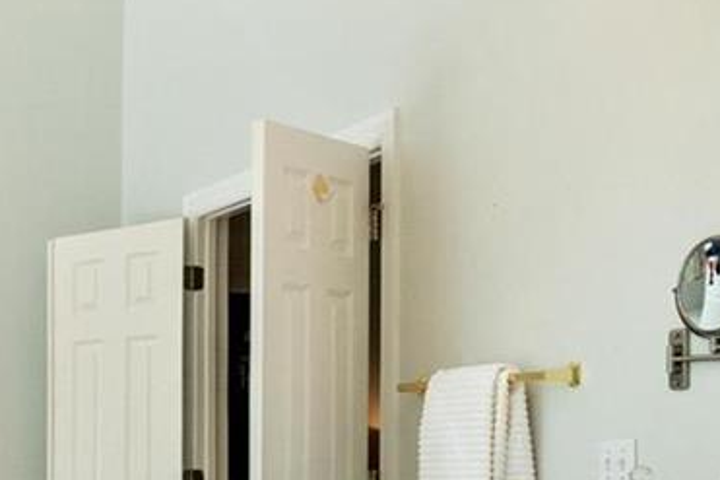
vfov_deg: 19.4
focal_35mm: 69
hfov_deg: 22.8
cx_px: -408
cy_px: 434
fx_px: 1379
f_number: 8
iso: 400
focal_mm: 8
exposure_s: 1/50
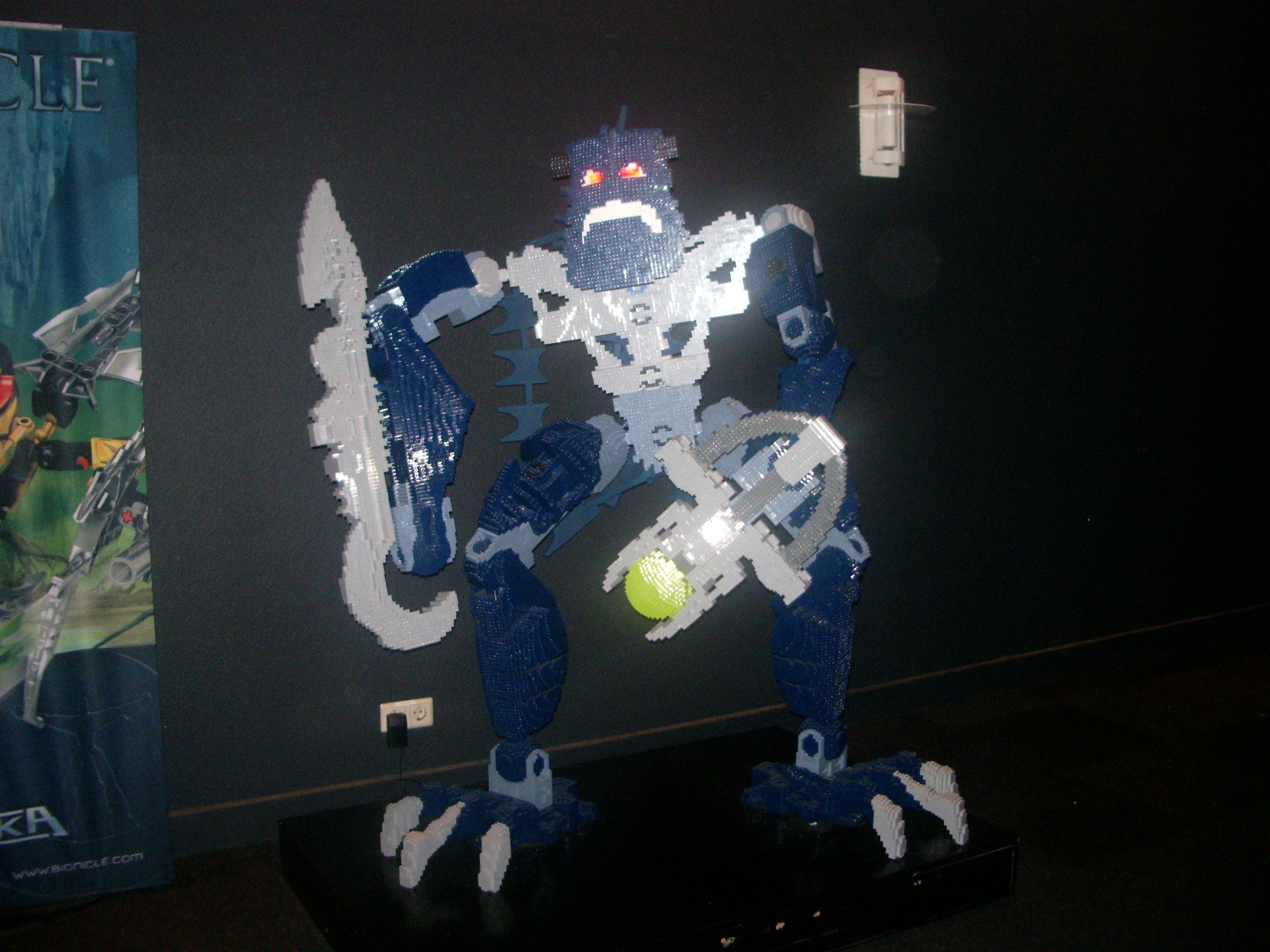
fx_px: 1284
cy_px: 476
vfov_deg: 40.7
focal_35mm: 35
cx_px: 635
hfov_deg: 52.6
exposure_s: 1/40
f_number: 2.6
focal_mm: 5.8
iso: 200
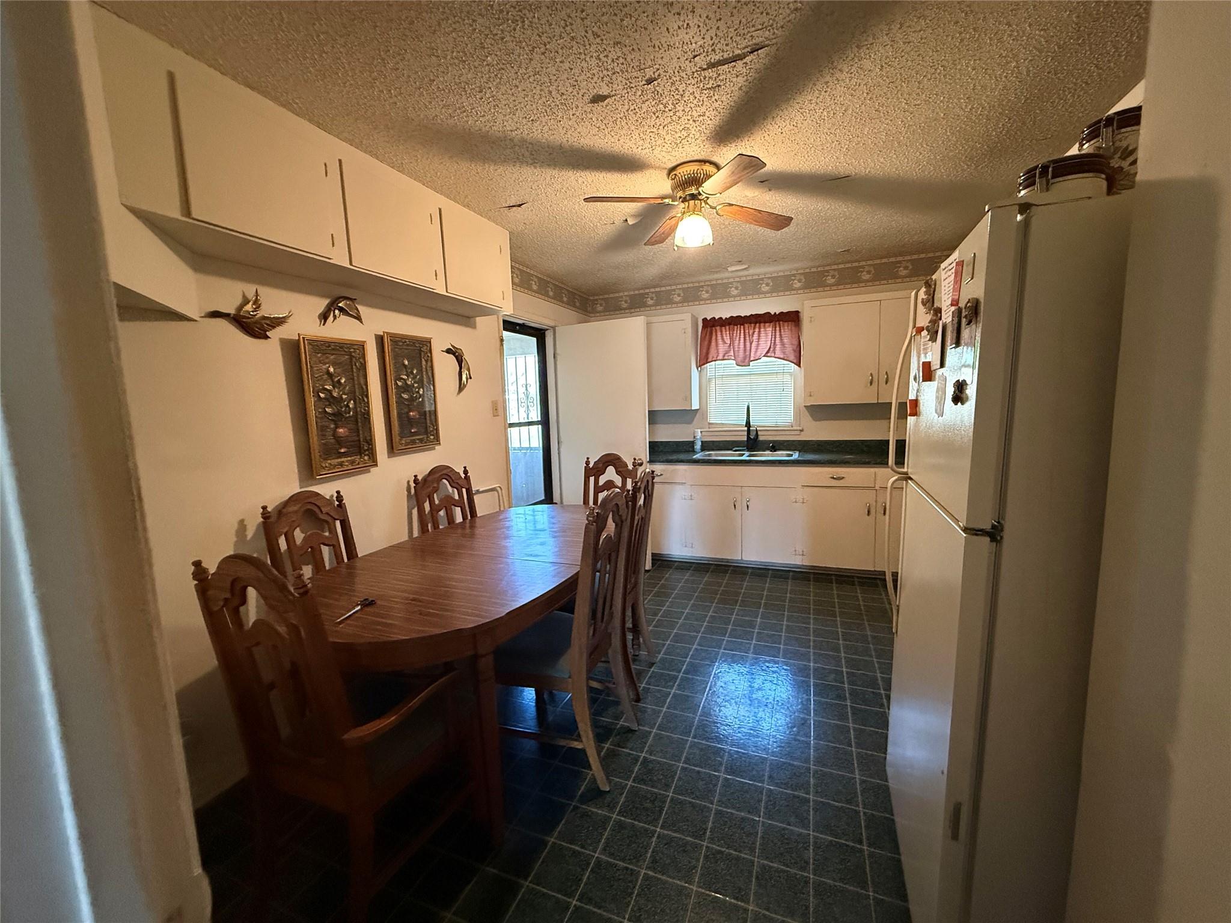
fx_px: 498
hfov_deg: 102.1
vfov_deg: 85.7
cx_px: 616
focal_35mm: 14
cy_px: 462
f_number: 2.2
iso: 1000
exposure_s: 1/60
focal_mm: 2.22
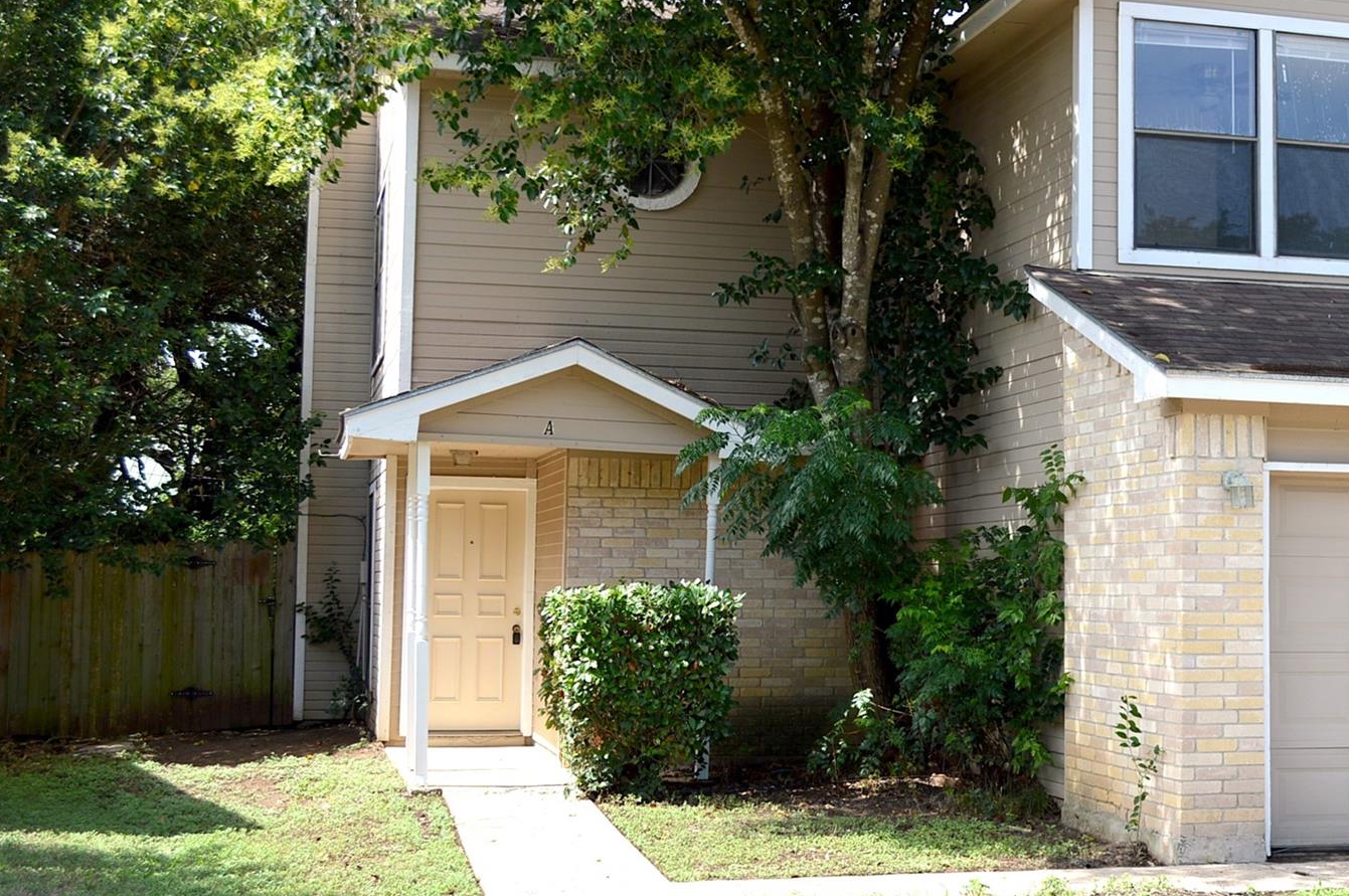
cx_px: 877
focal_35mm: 55
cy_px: 423
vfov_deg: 24.6
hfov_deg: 36.0
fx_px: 2059
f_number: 5
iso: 100
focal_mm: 24
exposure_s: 1/250
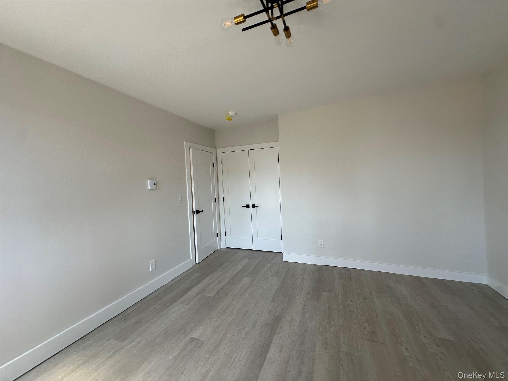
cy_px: 190
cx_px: 254
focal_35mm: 14
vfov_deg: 85.7
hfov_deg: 102.1
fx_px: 205
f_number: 2.2
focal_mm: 2.22
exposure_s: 1/99
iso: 80
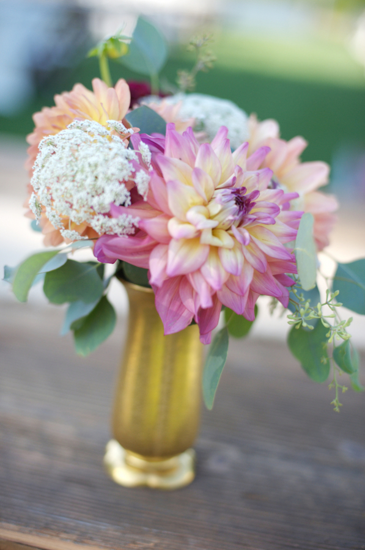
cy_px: 275
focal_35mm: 50
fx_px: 763
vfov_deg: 39.7
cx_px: 182
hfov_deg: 26.9
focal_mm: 50
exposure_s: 1/3200
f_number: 2.2
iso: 400
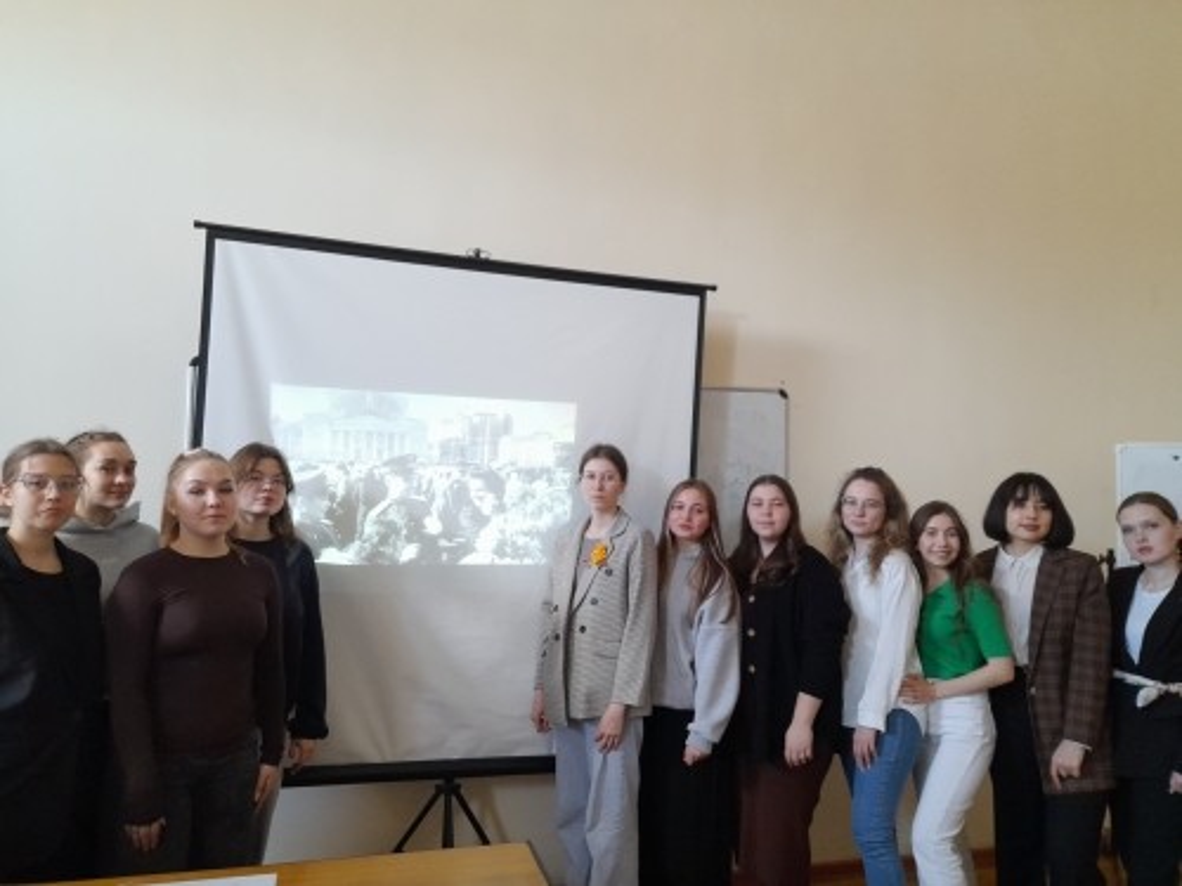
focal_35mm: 25
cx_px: 591
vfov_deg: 54.9
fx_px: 854
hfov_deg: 69.4
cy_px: 443
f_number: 2
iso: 250
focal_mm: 4.6
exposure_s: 1/50
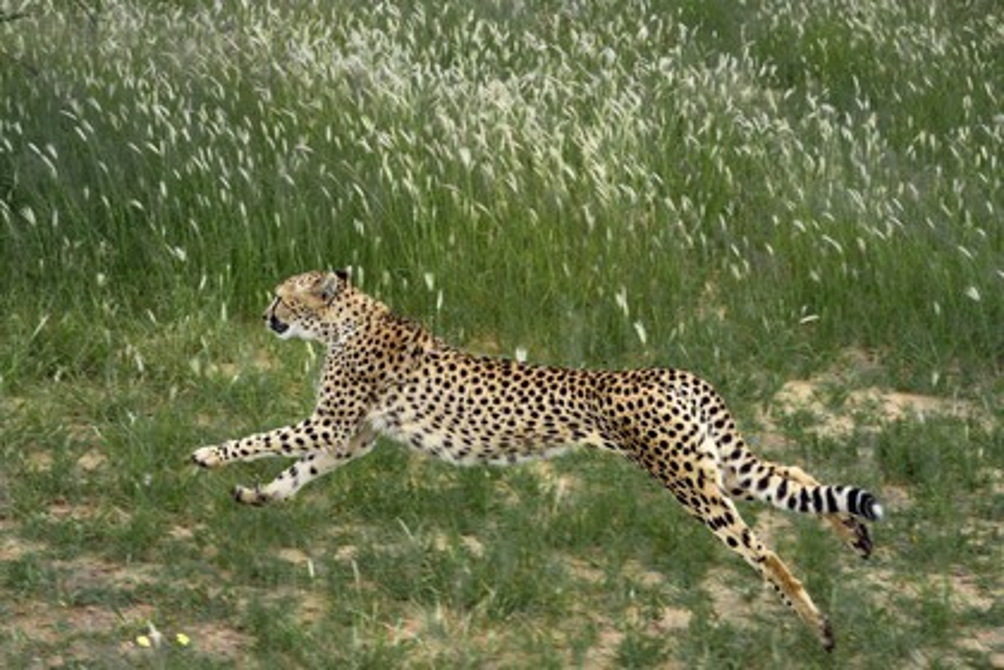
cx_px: 502
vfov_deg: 16.7
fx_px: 2287
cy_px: 335
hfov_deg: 24.8
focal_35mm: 82
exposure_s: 1/800
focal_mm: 82
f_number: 9
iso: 800
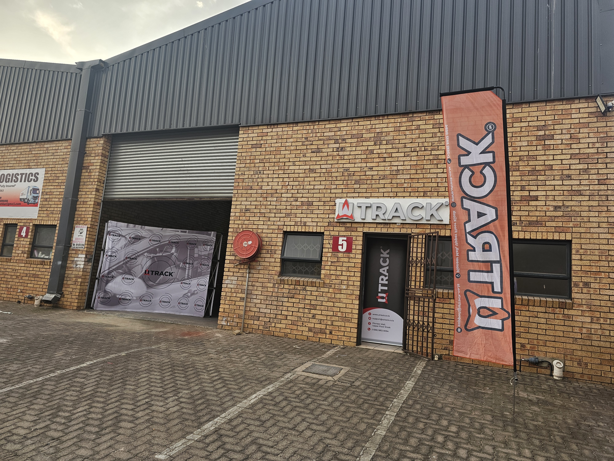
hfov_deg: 73.9
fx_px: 408
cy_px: 230
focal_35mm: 23
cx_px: 307
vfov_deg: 58.9
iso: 32
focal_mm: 6.3
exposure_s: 1/207
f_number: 1.7
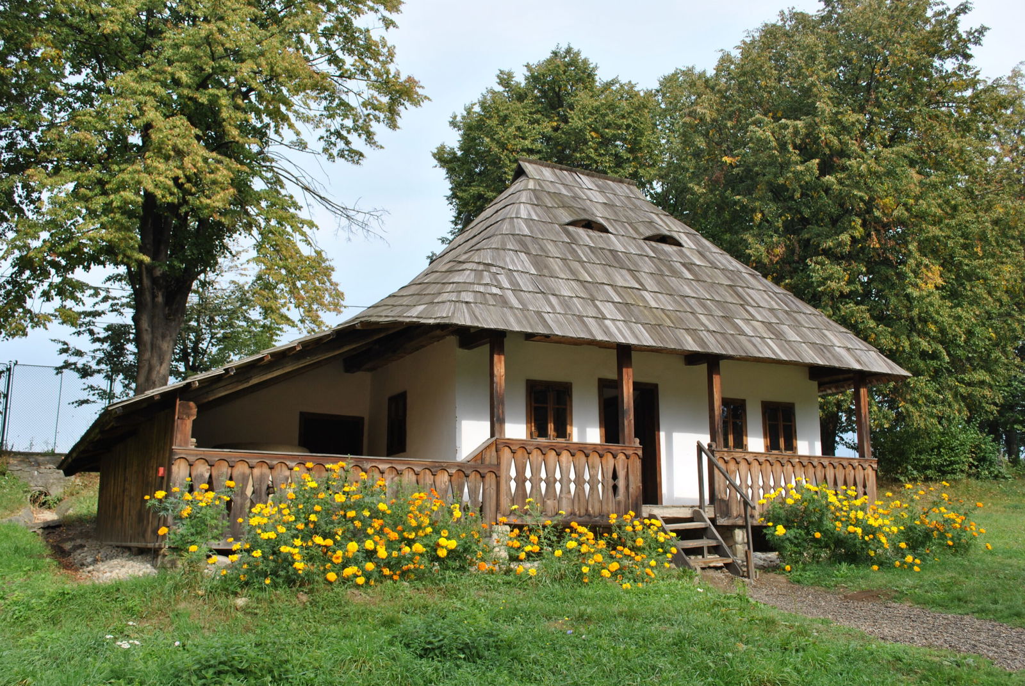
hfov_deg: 57.2
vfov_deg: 40.1
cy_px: 343
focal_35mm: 33
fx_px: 941
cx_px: 512
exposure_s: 1/160
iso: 100
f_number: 6.3
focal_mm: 22
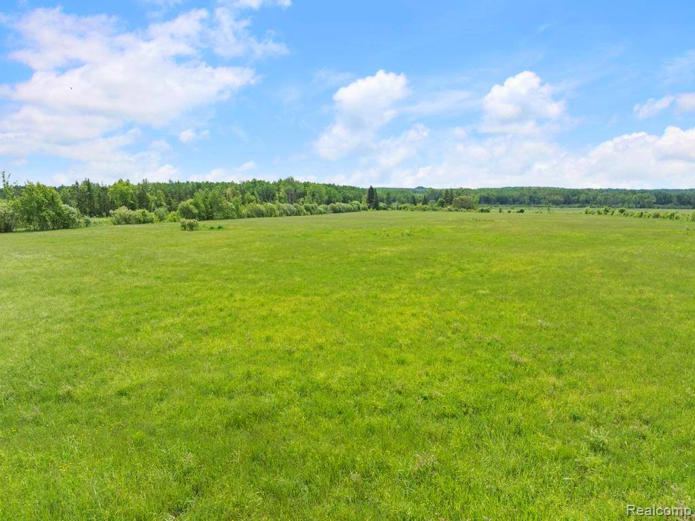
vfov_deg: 56.8
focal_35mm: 24
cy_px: 260
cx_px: 348
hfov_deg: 71.6
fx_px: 482
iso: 100
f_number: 2.8
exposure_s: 1/3200
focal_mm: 12.29
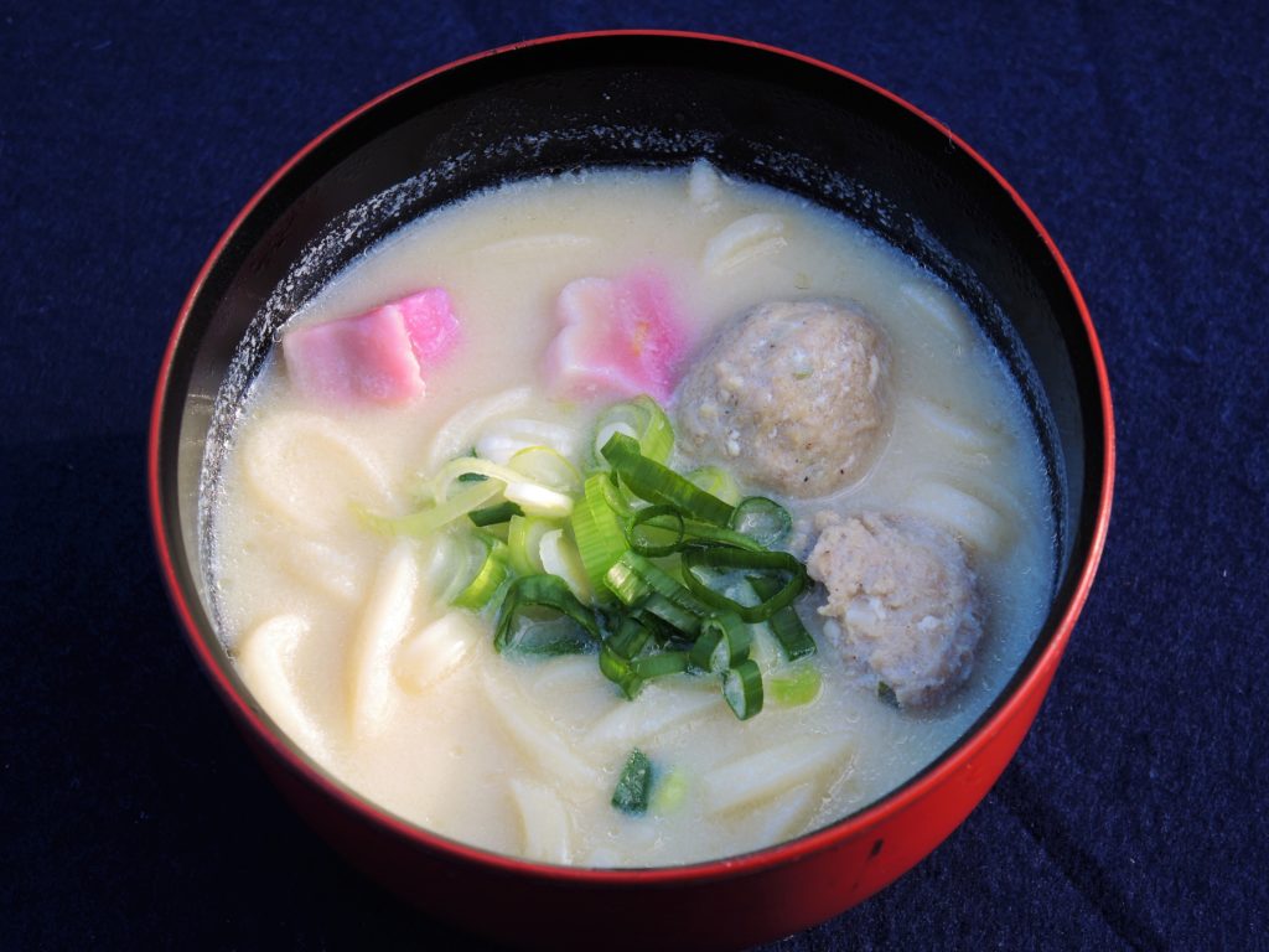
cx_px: 634
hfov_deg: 26.3
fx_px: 2713
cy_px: 476
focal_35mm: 74
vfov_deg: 19.9
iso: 80
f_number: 3.2
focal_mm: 15.9
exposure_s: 1/125
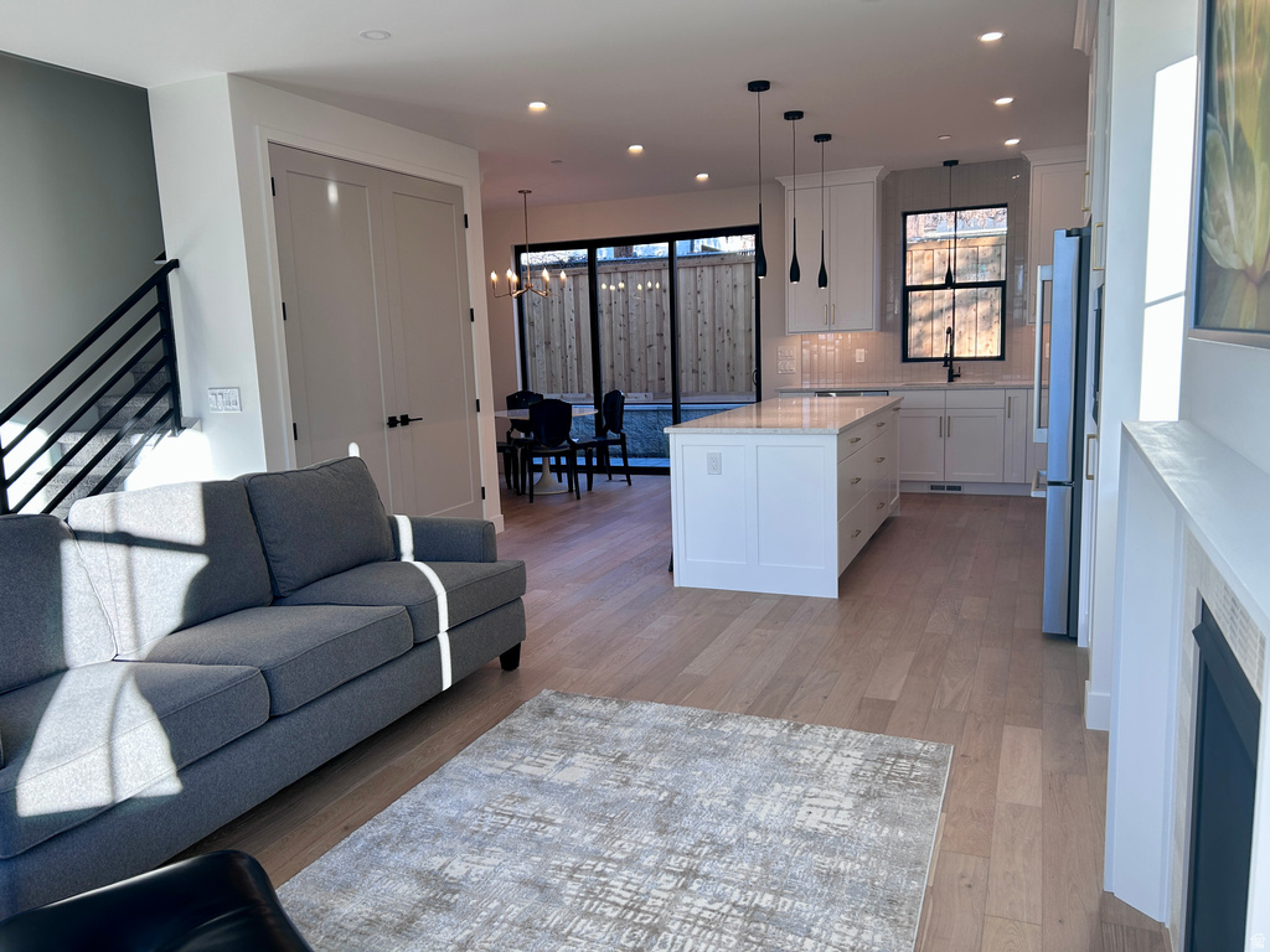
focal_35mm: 26
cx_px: 635
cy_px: 476
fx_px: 954
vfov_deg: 53.1
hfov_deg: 67.3
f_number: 1.5
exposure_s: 1/204
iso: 40
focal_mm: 5.7
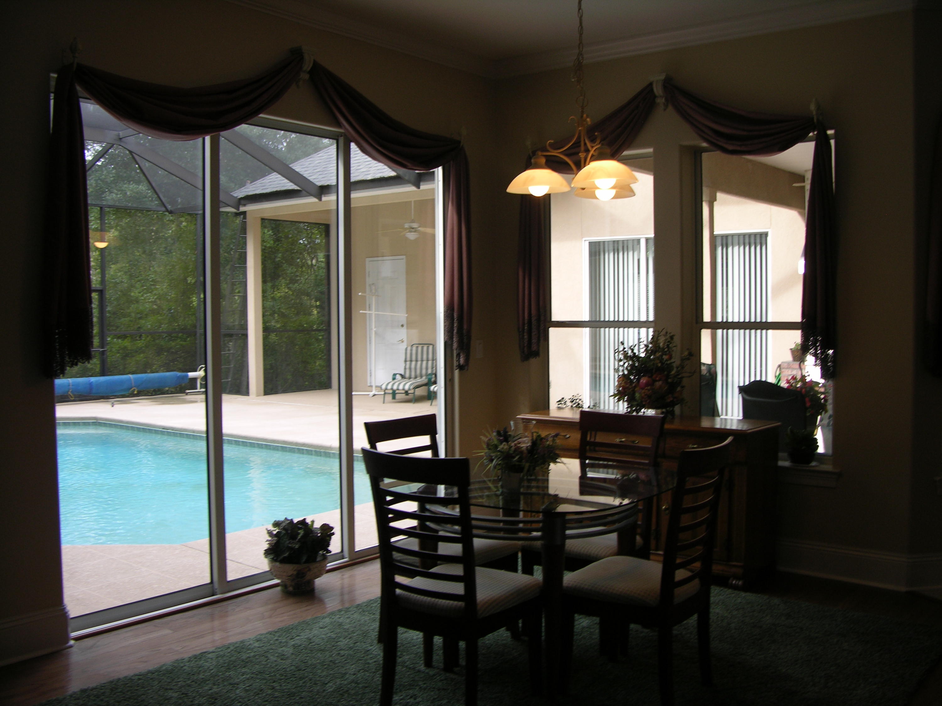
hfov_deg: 52.6
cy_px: 353
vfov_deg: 40.7
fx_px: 952
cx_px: 471
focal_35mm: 35
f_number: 2.8
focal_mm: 8.9
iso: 50
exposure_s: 1/40.6
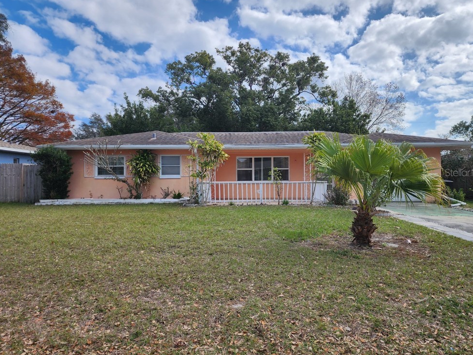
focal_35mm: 24
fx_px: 328
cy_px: 172
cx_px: 243
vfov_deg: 56.8
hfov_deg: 71.6
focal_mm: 6.4
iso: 12
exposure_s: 1/1465
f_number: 1.8
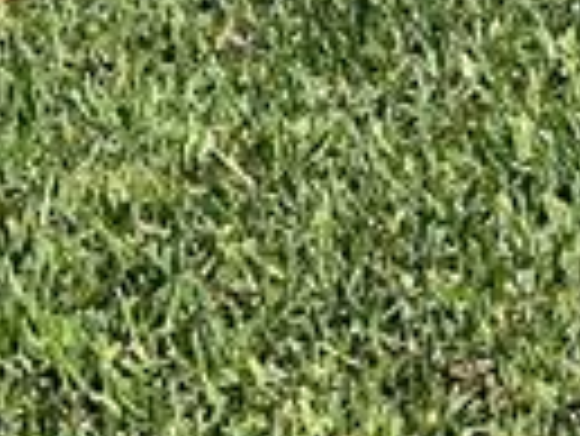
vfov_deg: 8.4
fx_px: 2499
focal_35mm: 149
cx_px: 63
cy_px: -881
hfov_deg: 13.1
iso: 80
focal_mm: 6.86
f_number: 1.78
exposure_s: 1/4184
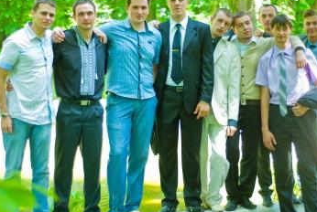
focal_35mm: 97
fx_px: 856
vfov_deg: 14.2
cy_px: 109
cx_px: 182
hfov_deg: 21.0
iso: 320
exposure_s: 1/160
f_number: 2
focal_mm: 50
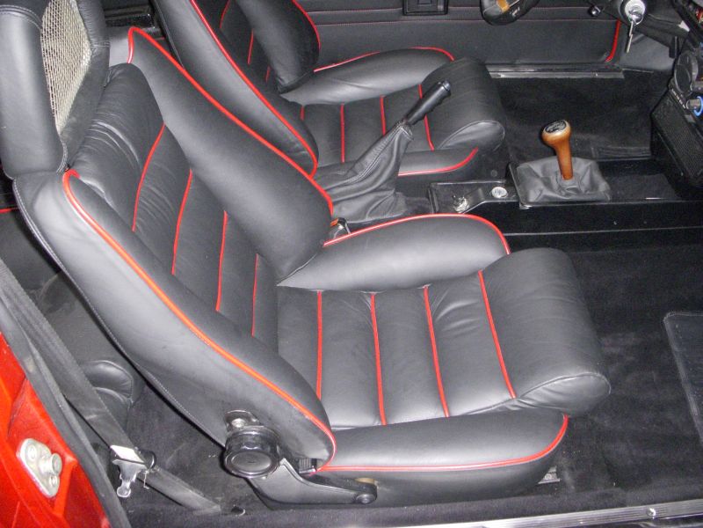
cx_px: 352
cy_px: 264
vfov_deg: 37.7
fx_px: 772
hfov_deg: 49.0
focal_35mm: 38
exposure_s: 1/250
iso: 800
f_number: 3.3
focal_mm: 6.3
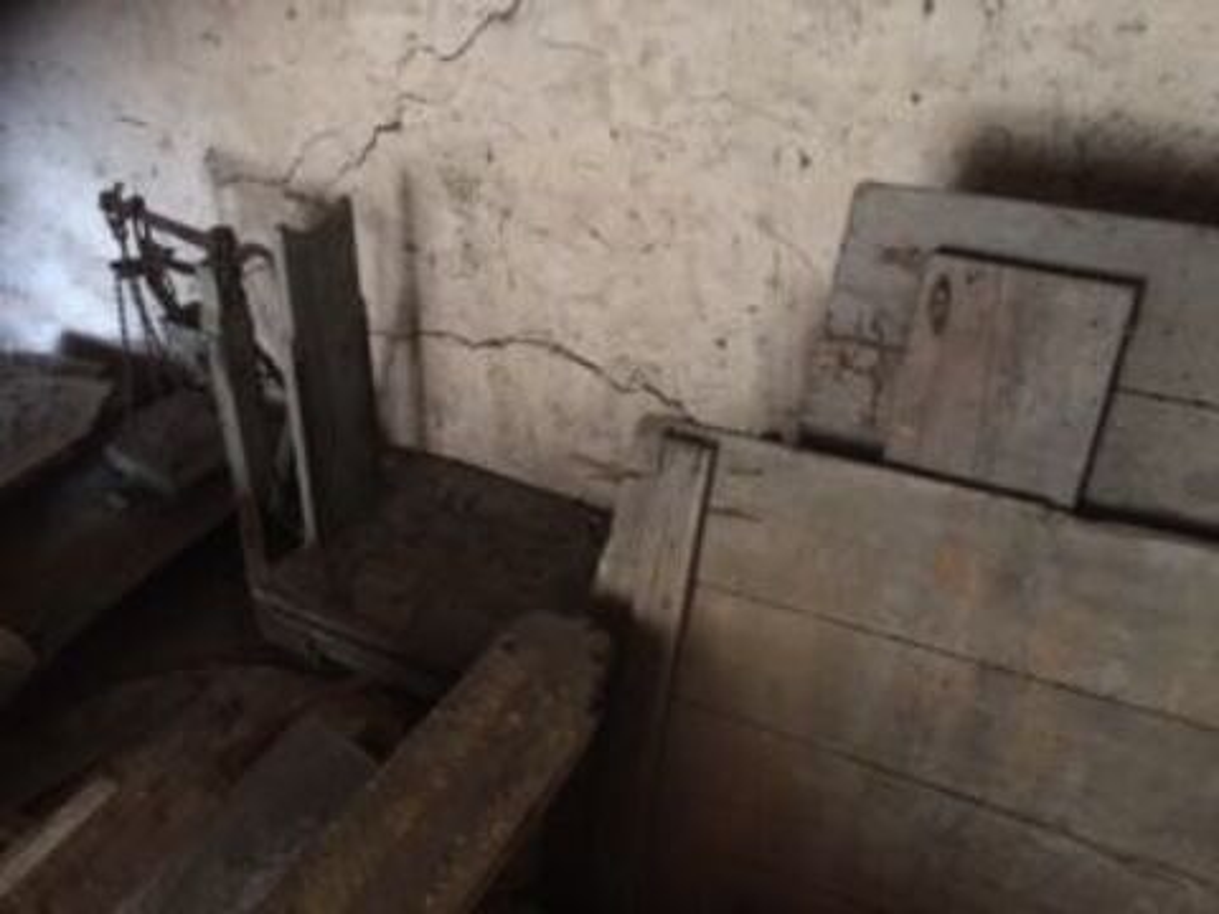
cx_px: 610
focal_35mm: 29
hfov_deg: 61.7
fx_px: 1021
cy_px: 457
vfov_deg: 48.2
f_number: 2.2
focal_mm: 4.15
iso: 125
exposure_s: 1/4
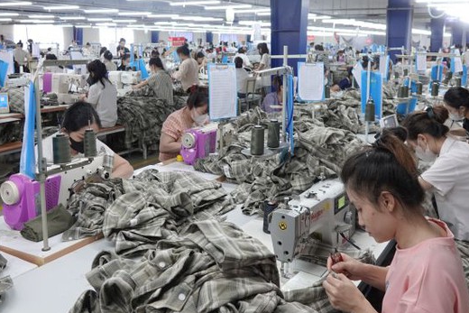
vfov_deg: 36.5
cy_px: 103
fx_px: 469
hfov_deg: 53.1
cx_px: 240
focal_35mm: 36
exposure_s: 1/50
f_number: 2.4
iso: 100
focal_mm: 8.8
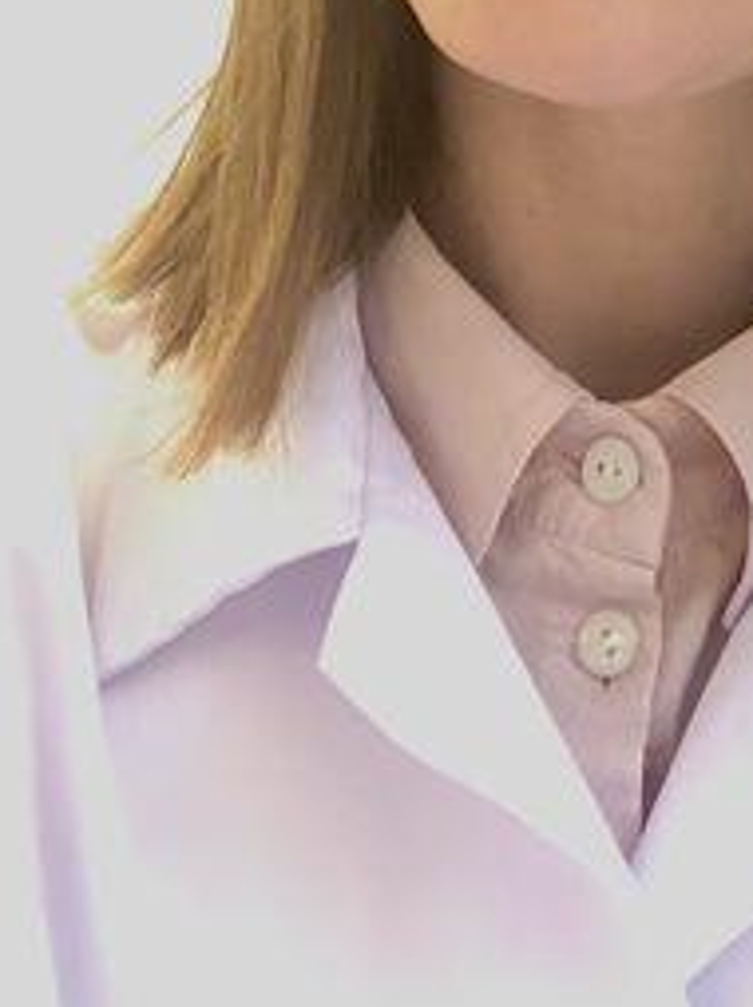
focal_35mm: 84
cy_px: -226
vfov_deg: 21.5
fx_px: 2440
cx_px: 725
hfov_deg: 17.2
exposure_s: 1/33
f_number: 2.2
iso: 125
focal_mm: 2.87
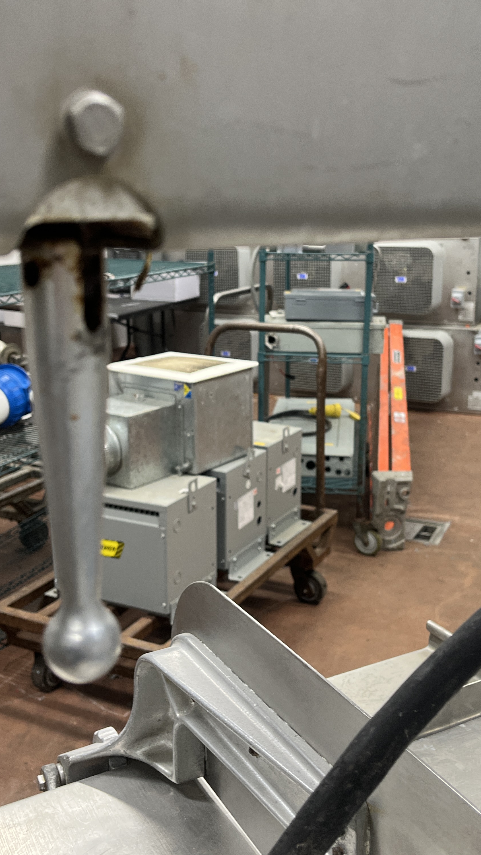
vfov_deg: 52.8
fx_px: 862
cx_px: 274
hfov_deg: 31.2
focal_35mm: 38
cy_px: 427
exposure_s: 1/60
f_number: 1.6
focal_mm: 5.1
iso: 64
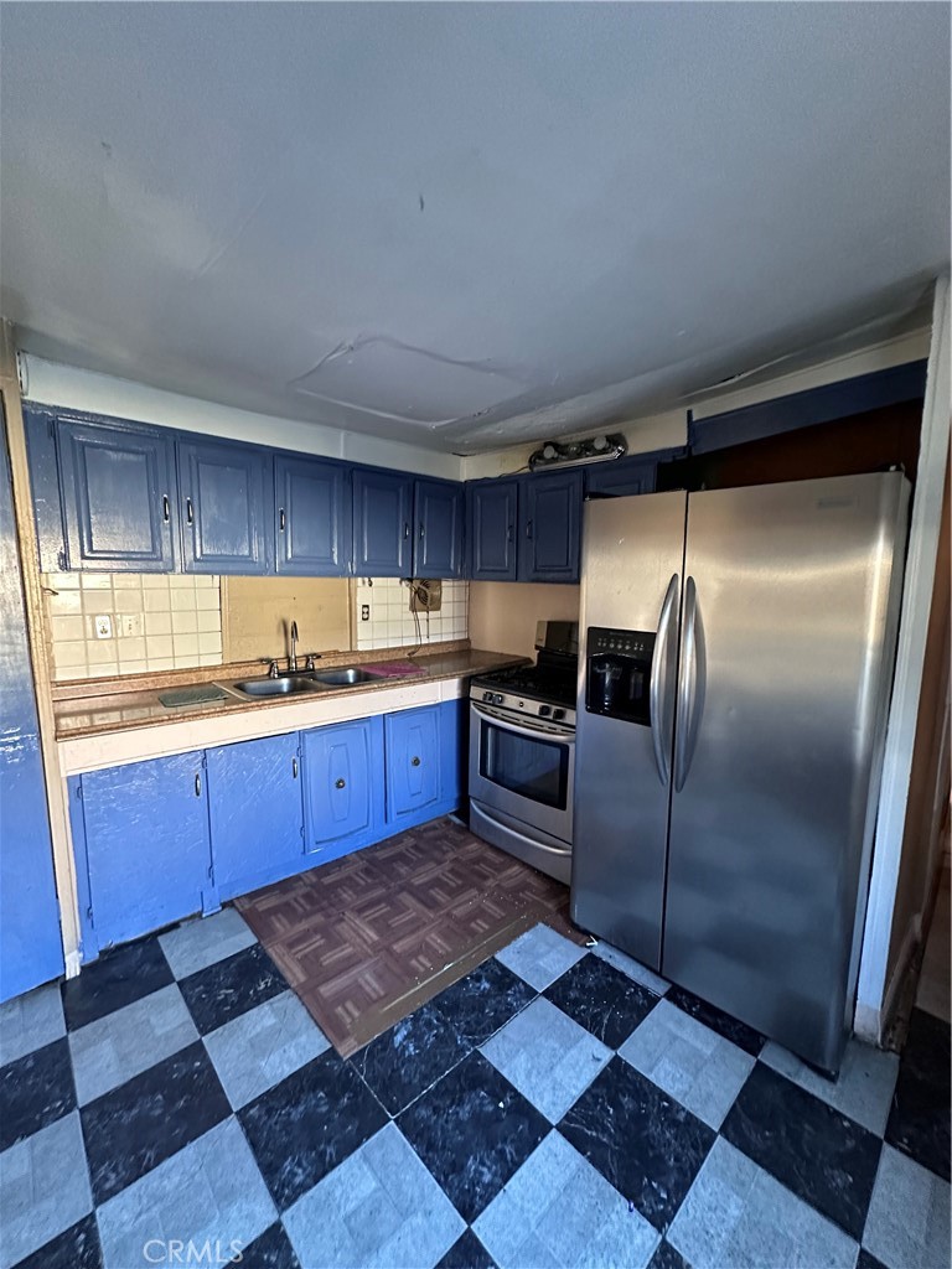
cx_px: 476
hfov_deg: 85.7
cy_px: 634
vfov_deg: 102.1
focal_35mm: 14
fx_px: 513
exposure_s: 1/60
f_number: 2.2
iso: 800
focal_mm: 2.22
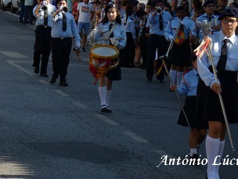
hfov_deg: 9.7
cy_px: 55
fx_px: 1403
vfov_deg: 7.3
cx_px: 99
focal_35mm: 204
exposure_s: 1/250
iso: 80
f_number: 5.3
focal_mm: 25.2
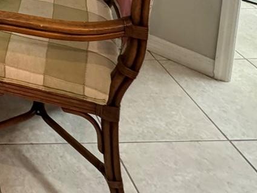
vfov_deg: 20.1
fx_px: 393
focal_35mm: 53
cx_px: -69
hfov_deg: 29.7
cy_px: -152
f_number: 2.2
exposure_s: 1/60
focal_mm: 2.22
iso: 320
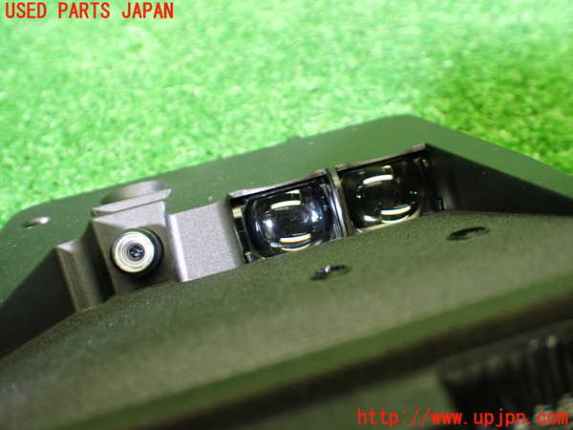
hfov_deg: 60.0
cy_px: 215
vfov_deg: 46.8
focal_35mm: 30
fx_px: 497
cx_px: 286
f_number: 2.3
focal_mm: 5.4
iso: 800
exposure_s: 1/125
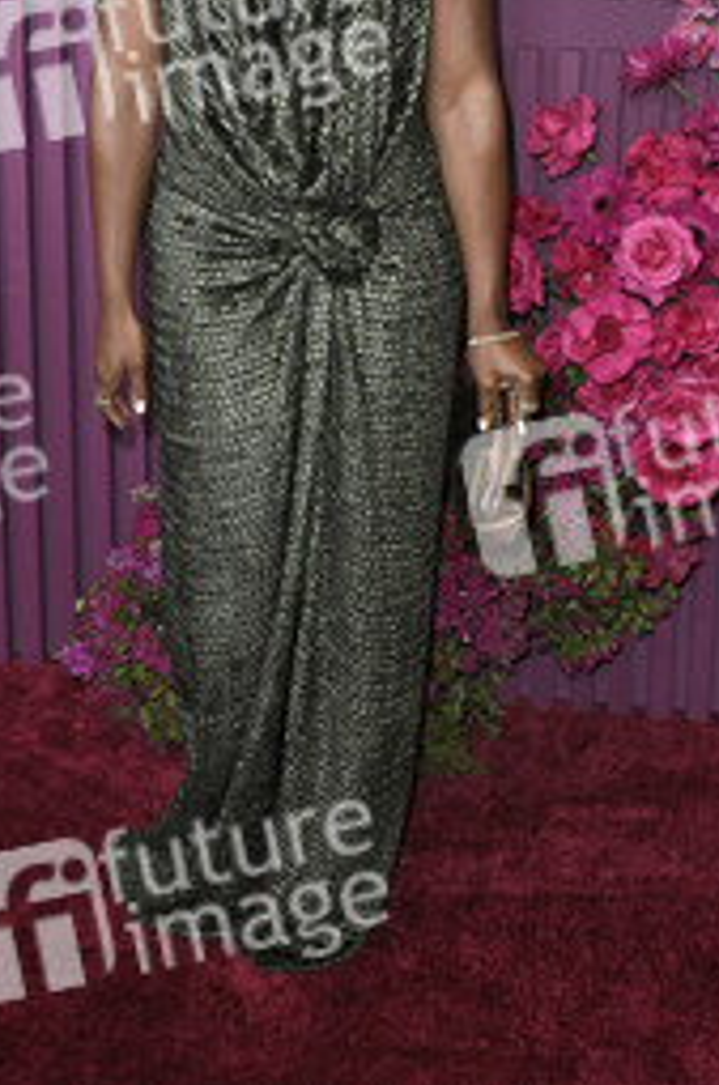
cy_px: 264
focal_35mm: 55
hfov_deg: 24.5
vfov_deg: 35.5
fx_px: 1654
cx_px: 294
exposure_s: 1/320
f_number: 5.6
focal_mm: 35
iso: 2000
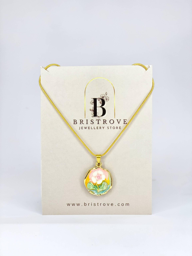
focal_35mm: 52
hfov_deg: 28.0
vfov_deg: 36.8
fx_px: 385
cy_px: 128
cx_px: 96
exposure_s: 1/122
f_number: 2
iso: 80
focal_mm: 6
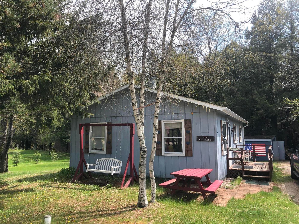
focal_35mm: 28
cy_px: 112
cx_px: 150
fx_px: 242
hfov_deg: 63.4
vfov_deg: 49.7
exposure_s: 1/873
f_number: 1.8
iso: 20
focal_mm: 3.99
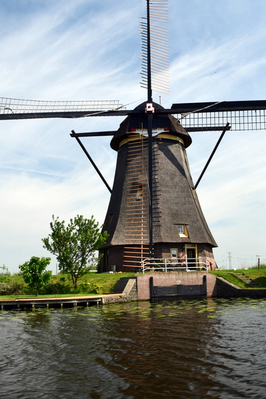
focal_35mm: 37
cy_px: 203
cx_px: 143
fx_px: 410
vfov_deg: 51.9
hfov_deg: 36.0
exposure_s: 1/100
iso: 125
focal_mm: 18
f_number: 9
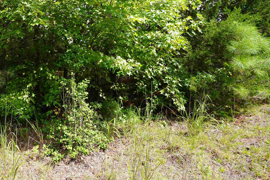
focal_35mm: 28
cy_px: 45
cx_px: 52
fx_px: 210
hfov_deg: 60.0
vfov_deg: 44.8
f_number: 5.6
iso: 100
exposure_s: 1/125
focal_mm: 17
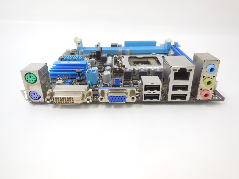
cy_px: 90
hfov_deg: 69.4
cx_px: 120
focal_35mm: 25
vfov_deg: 54.9
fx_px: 173
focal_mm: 4.5
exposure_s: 1/50
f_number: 3.1
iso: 125
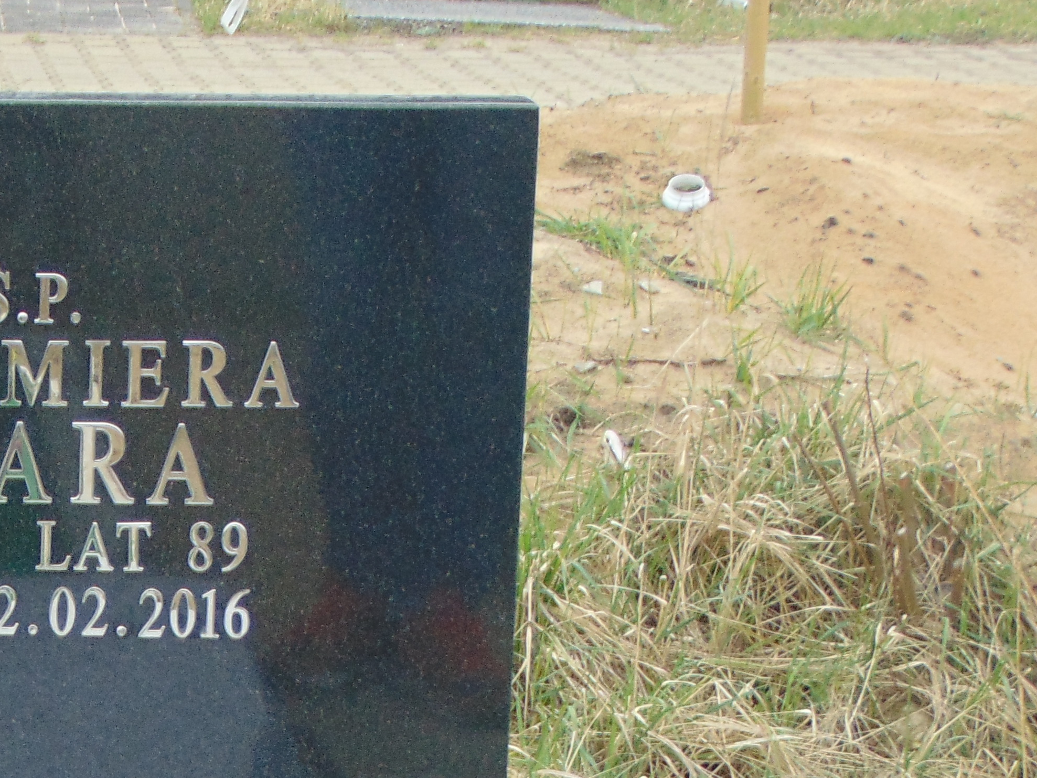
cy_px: 824
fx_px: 5542
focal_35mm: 185
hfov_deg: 10.5
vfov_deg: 8.0
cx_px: -219
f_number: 3.7
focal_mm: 12.8
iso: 80
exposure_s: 1/200
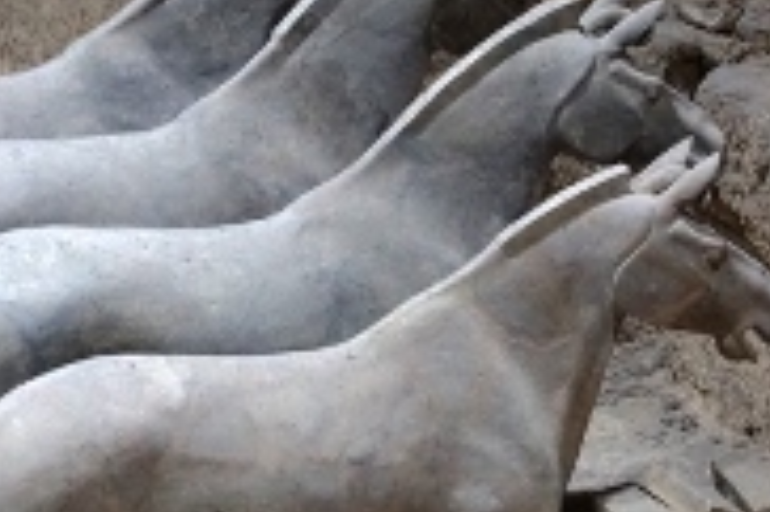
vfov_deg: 4.2
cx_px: 288
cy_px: 205
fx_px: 7052
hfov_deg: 6.2
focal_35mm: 330
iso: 3200
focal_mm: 100
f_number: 5.6
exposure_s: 1/25
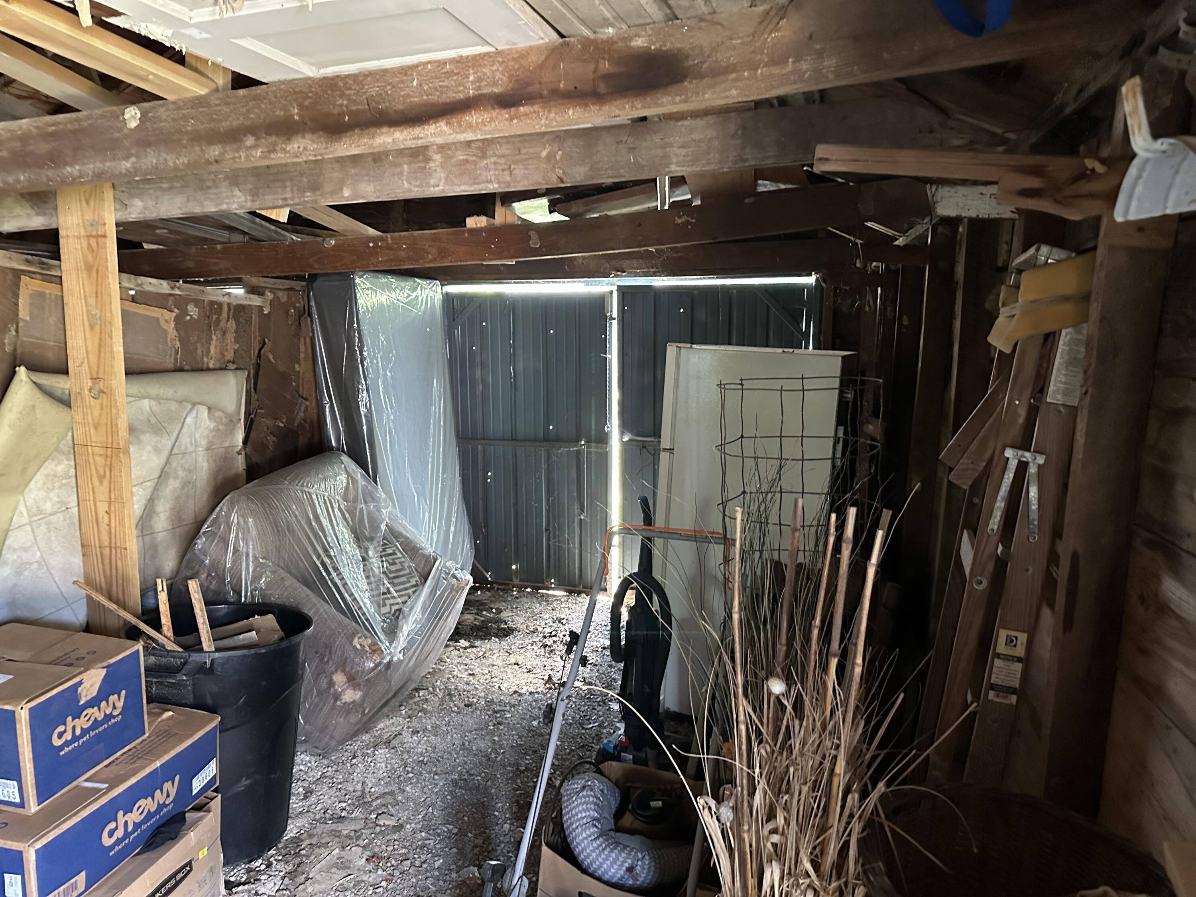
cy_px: 448
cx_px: 598
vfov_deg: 56.8
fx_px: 829
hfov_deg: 71.6
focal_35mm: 24
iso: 1000
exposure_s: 1/40
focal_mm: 6.86
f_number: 1.78
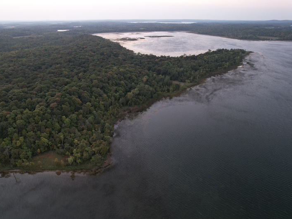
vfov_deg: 56.8
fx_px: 202
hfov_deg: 71.3
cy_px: 110
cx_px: 129
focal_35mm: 24
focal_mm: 8.38
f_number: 2.8
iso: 130
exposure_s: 1/15
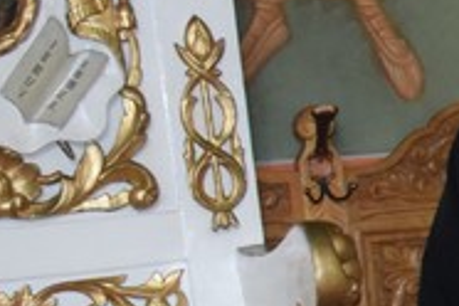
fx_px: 3455
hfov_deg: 6.7
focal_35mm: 271
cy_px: 474
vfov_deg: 5.0
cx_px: 1471
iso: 1800
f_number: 4.2
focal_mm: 28
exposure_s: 1/60
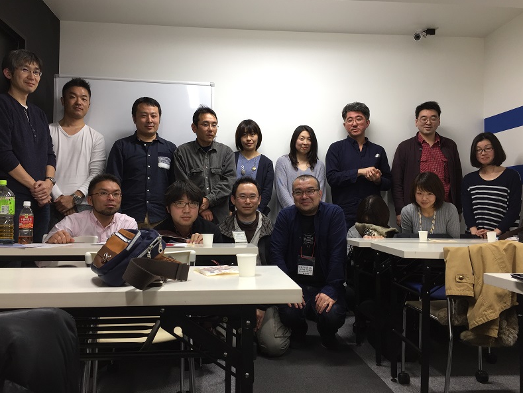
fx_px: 453
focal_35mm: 30
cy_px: 195
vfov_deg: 46.8
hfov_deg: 60.0
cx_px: 259
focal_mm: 4.15
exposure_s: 1/30
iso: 40
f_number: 2.2
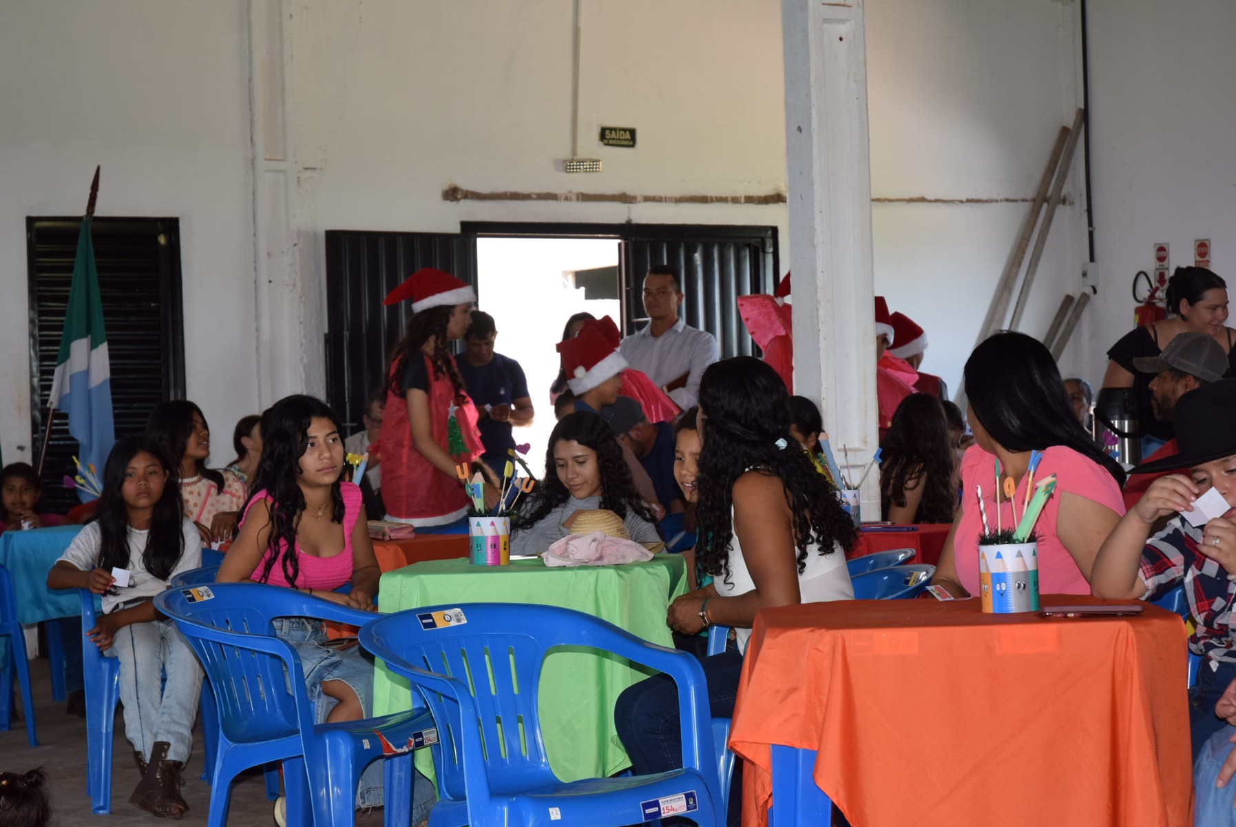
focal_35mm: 75
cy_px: 414
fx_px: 2577
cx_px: 618
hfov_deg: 27.0
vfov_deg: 18.2
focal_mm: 50
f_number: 5.6
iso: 800
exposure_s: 1/125
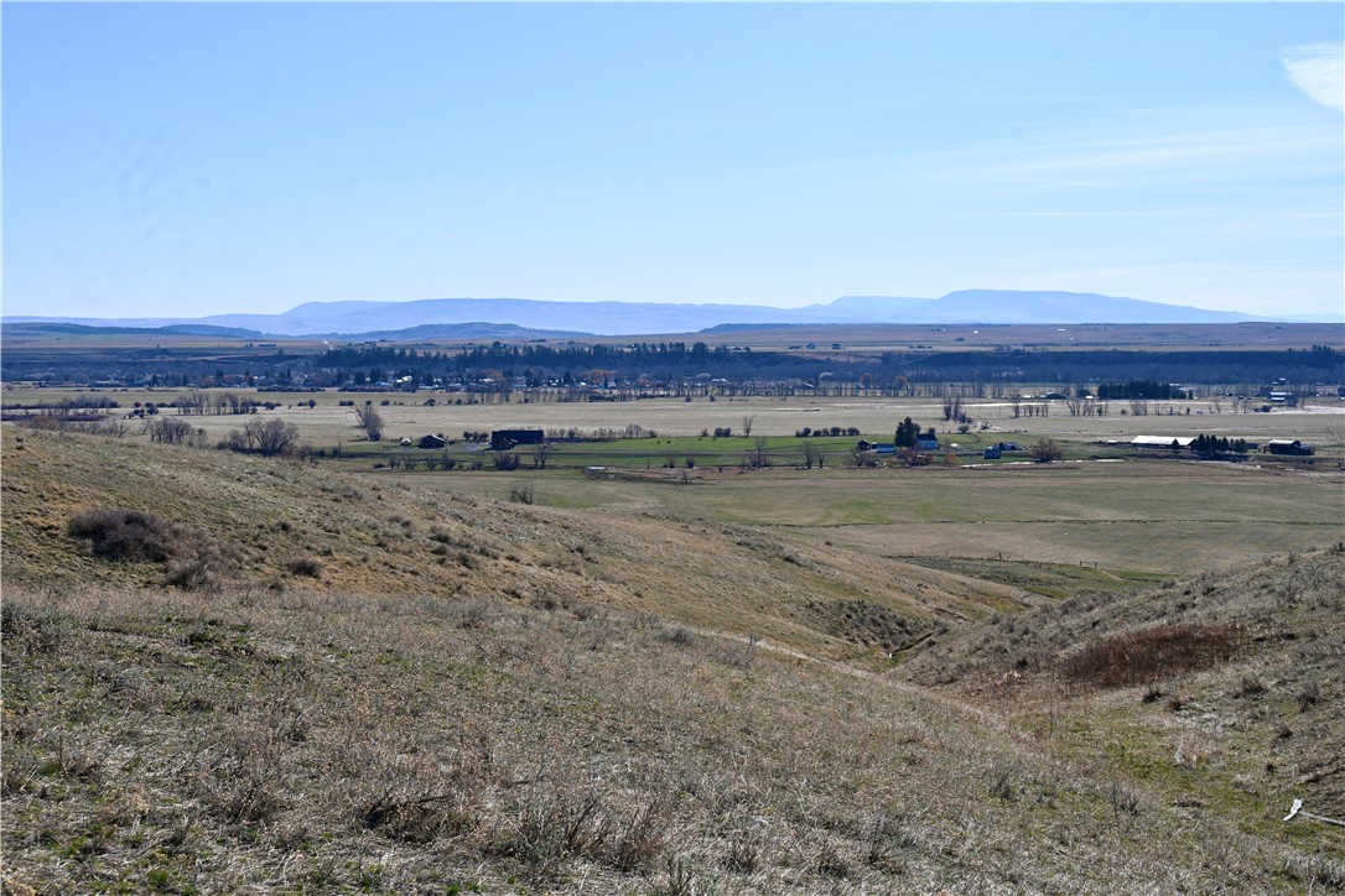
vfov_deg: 28.1
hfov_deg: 41.1
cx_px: 672
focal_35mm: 48
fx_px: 1793
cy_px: 448
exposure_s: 1/500
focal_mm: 48
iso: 100
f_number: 8
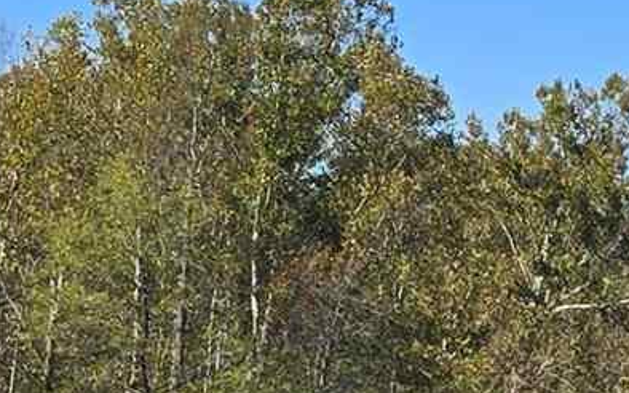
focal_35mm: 190
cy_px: 184
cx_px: 391
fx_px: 3256
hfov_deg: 11.0
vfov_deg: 6.9
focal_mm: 5.4
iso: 25
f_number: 1.8
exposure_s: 1/1989
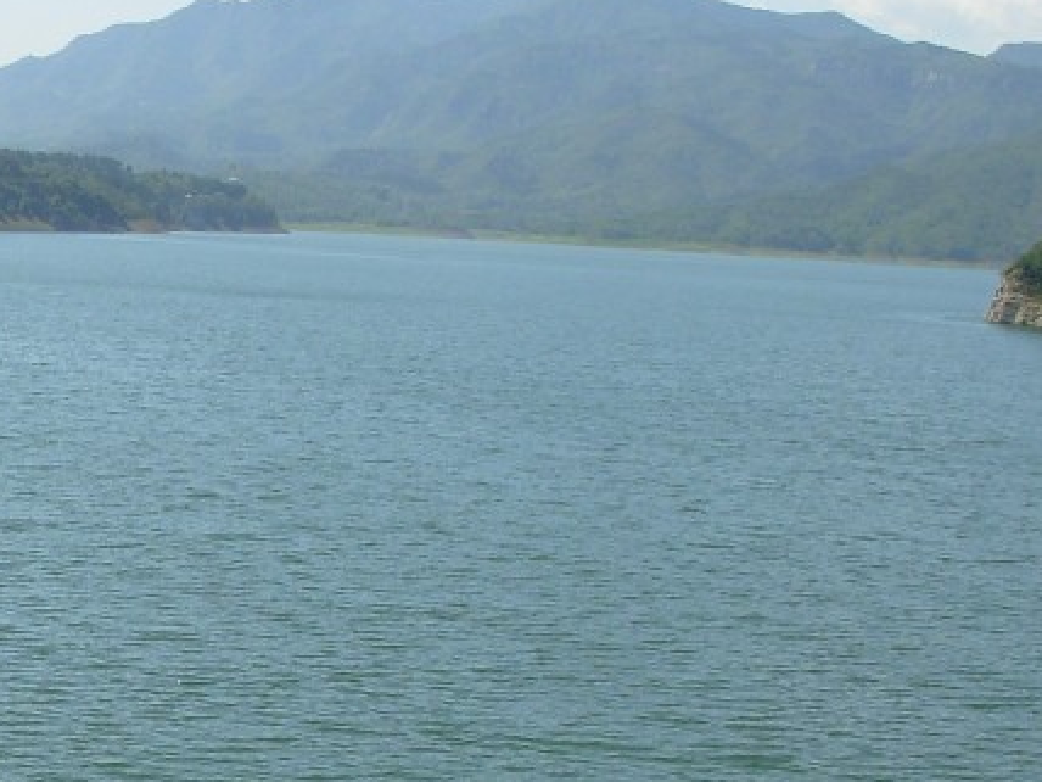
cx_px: -107
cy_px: 439
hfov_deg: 20.5
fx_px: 2739
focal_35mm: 91
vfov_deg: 16.2
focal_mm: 6.3
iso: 50
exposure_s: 1/430
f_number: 4.9
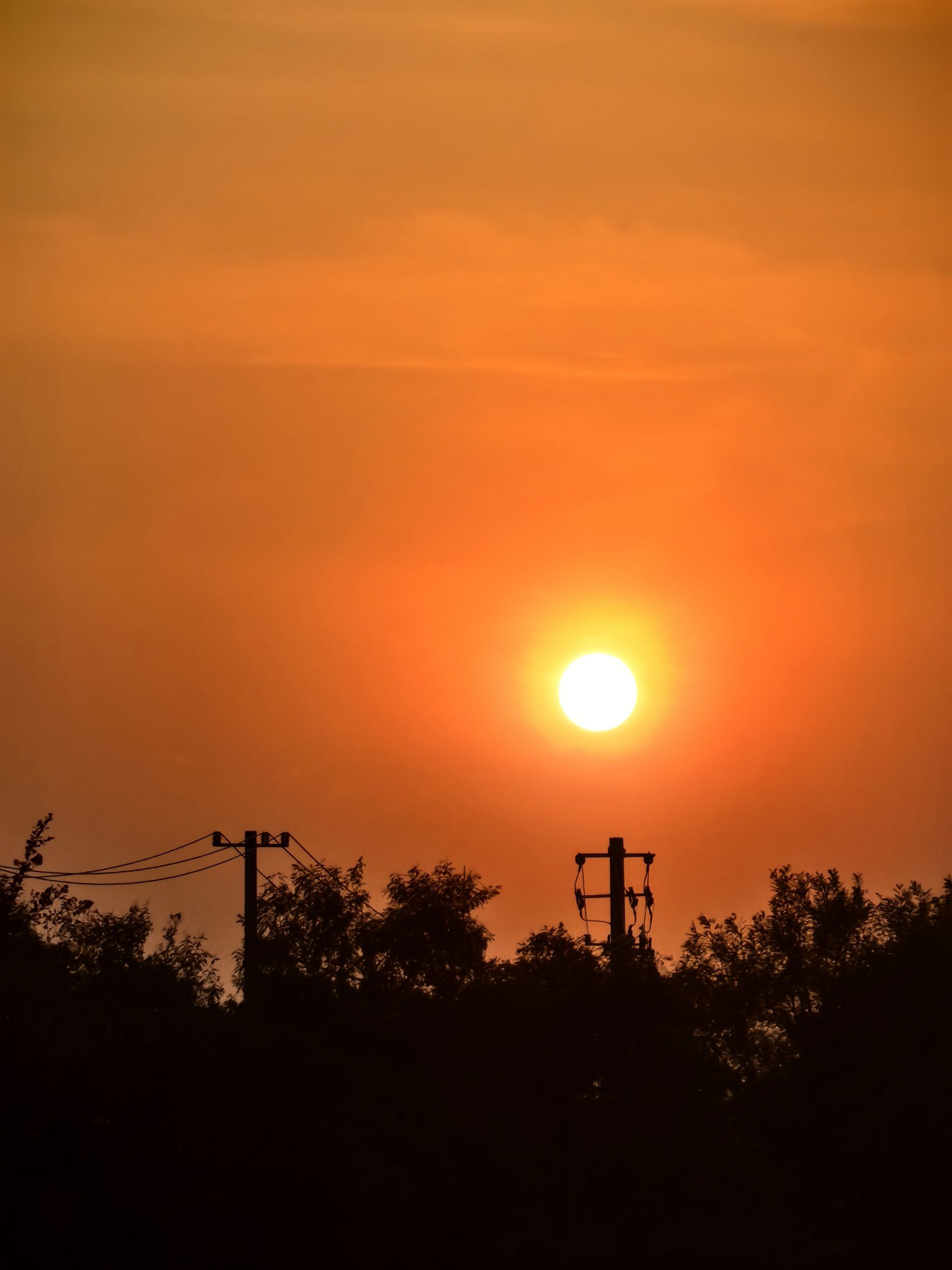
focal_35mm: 224
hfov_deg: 6.6
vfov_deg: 8.8
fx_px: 8214
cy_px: 635
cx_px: 476
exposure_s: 1/10000
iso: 50
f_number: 2.1
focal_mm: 15
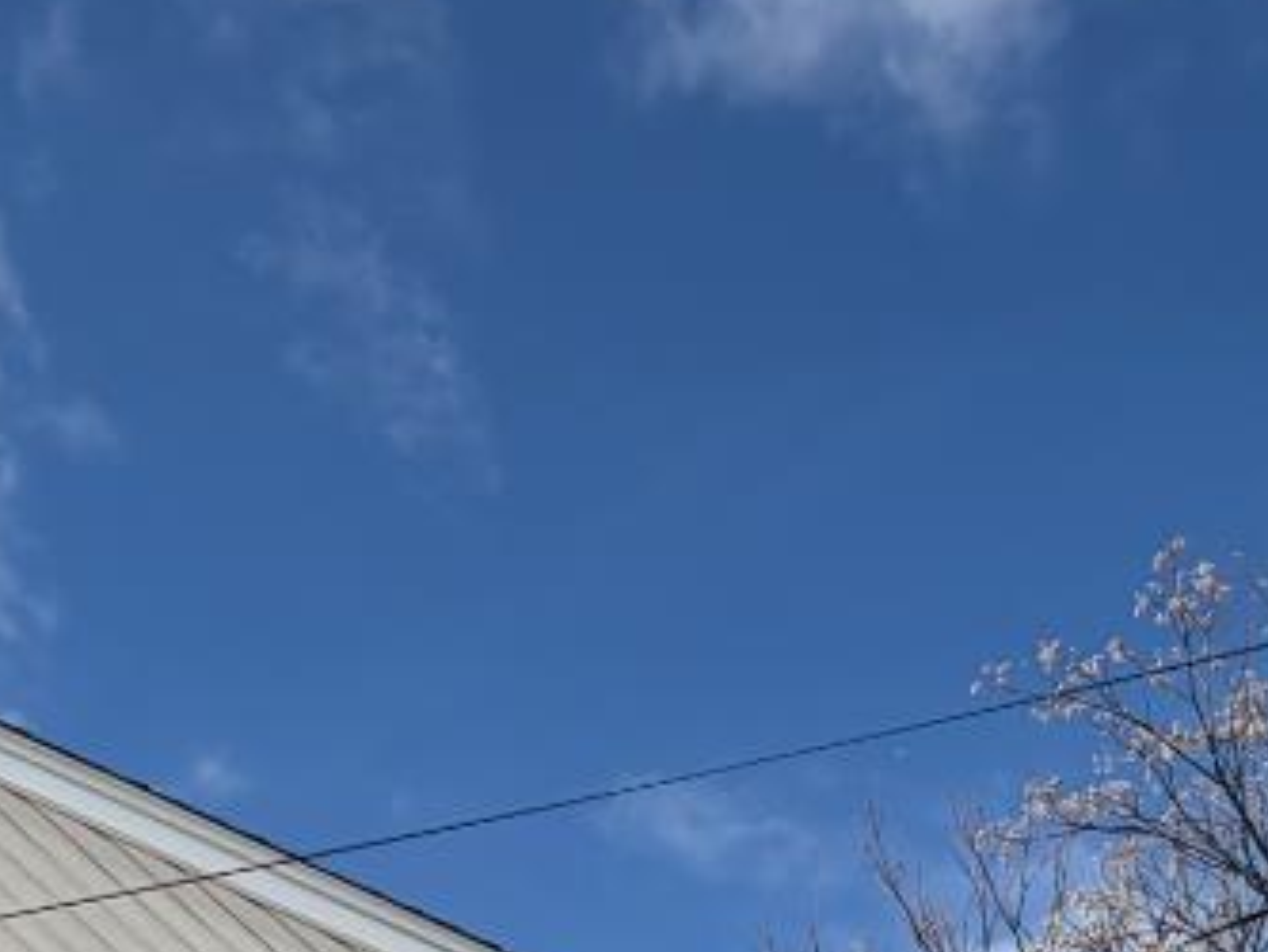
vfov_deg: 19.0
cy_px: 1601
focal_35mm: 63
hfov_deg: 29.8
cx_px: 202
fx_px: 2309
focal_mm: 2.22
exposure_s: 1/1235
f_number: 2.2
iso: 20
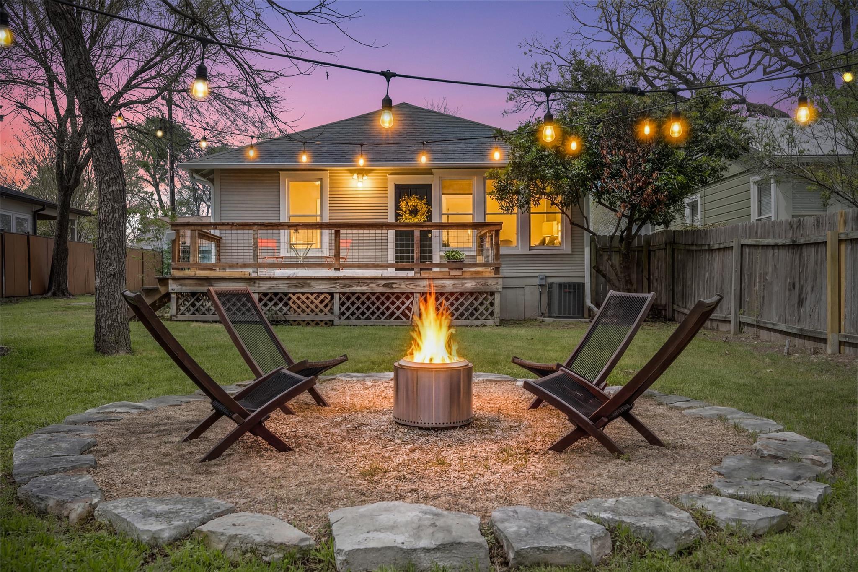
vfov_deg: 43.6
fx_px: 715
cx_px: 429
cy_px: 286
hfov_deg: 61.9
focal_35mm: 30
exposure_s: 1/3200
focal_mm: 30
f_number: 8
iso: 800
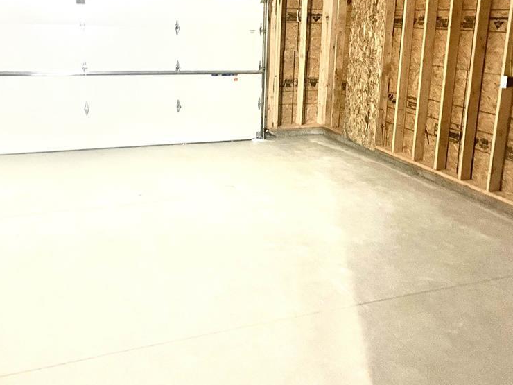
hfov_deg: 51.3
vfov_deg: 39.3
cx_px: 275
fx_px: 534
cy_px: 135
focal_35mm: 36
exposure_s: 1/30
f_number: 1.6
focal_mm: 5.1
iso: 640
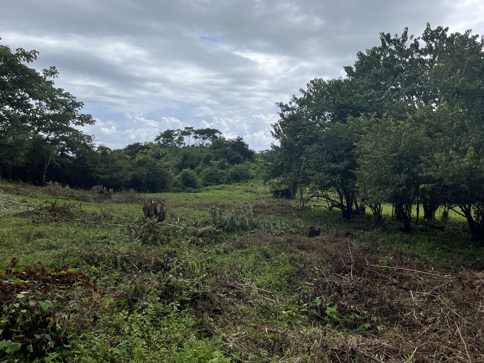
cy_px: 182
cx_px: 242
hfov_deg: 67.3
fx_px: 364
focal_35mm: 26
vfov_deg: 53.1
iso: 50
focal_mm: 5.1
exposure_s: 1/4016
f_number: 1.6
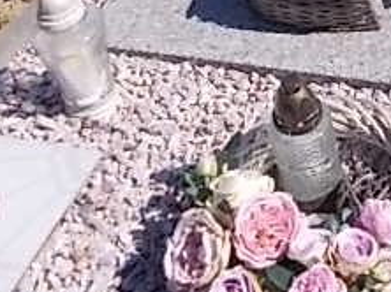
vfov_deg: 17.9
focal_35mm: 75
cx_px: 446
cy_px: -118
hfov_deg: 24.1
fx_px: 846
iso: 80
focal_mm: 4.6
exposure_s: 1/200
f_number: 8
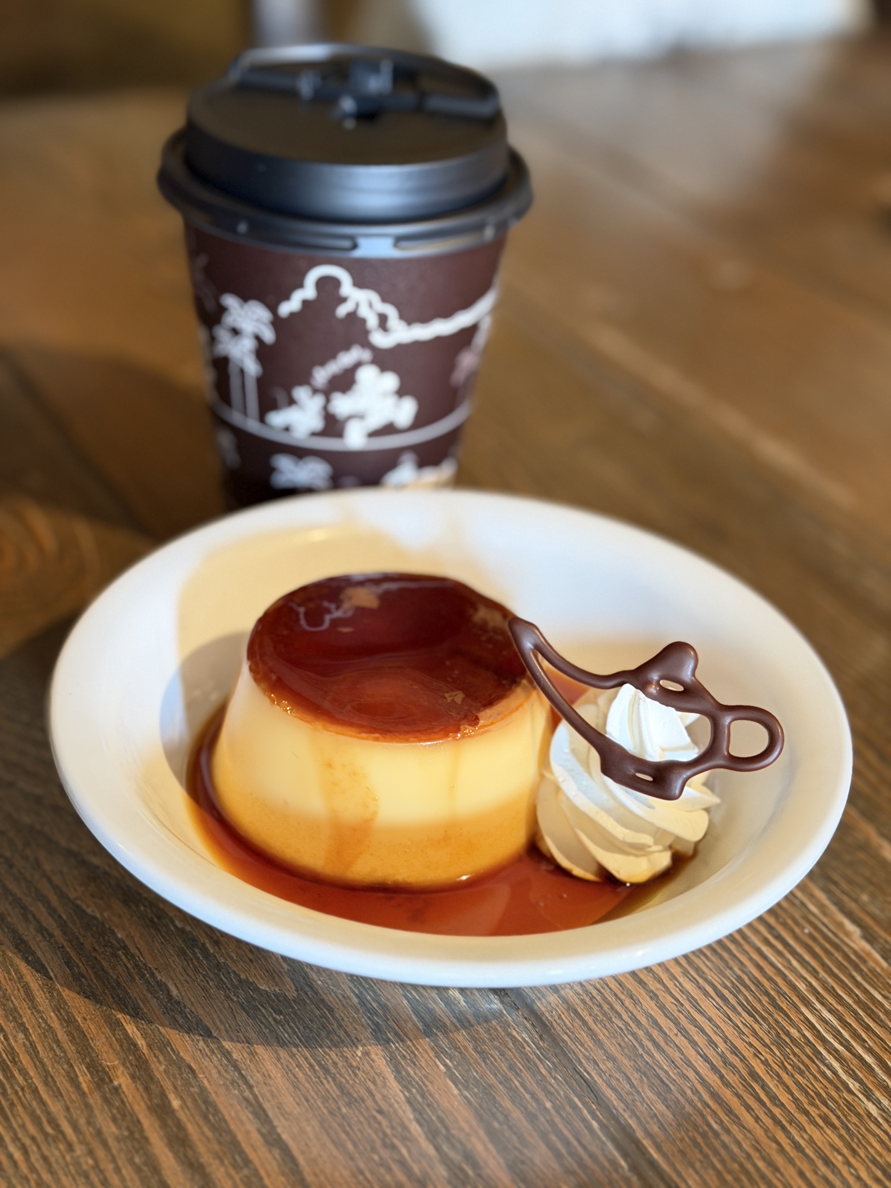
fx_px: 1647
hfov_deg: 30.3
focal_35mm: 48
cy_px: 594
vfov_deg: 39.7
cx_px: 446
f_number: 1.78
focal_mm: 6.76
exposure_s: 1/25
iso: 500
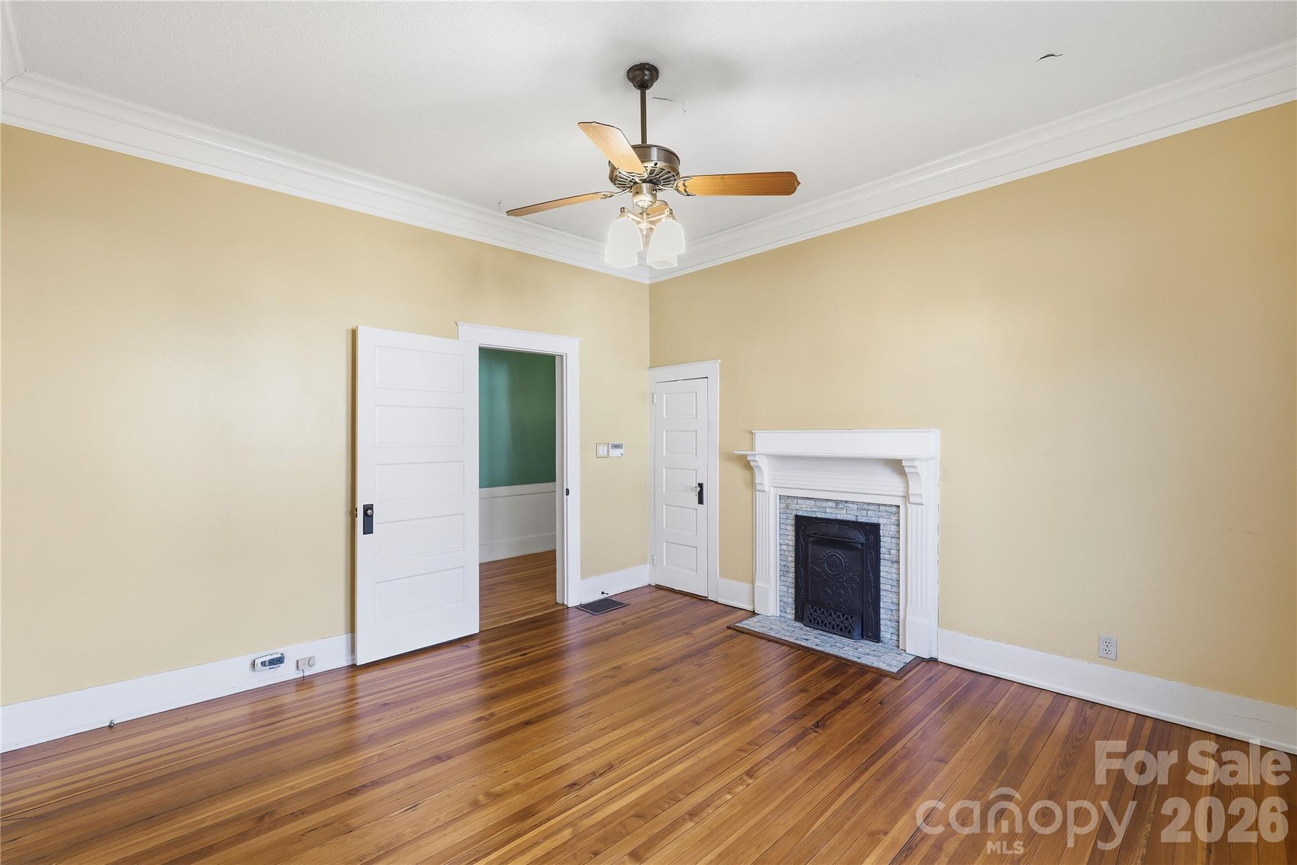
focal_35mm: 15
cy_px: 432
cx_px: 648
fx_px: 540
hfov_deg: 100.4
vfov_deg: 77.3
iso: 250
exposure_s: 1/15
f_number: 9
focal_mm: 15
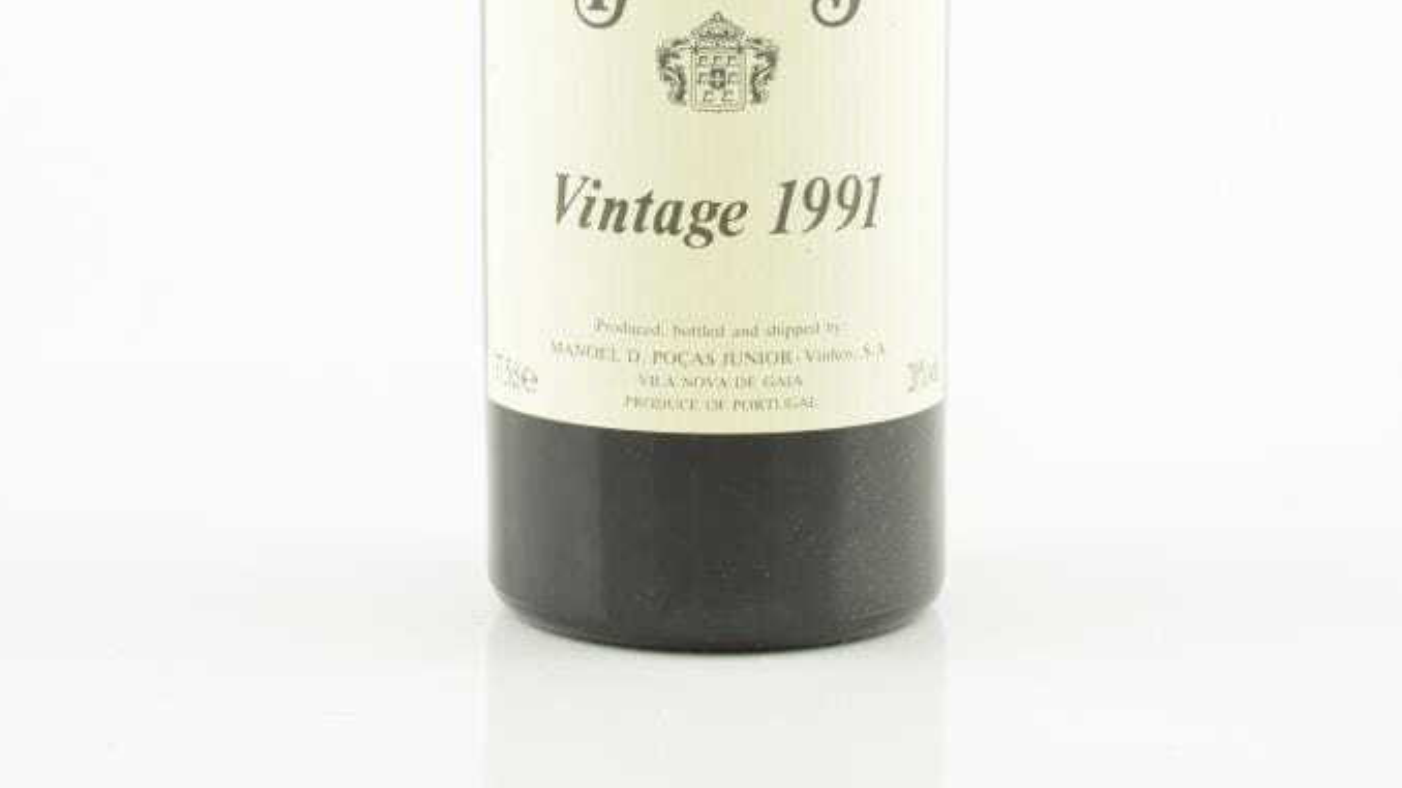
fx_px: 3531
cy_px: -267
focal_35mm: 95
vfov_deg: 12.3
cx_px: 698
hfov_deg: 22.5
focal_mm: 40
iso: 100
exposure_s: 1/13
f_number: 8
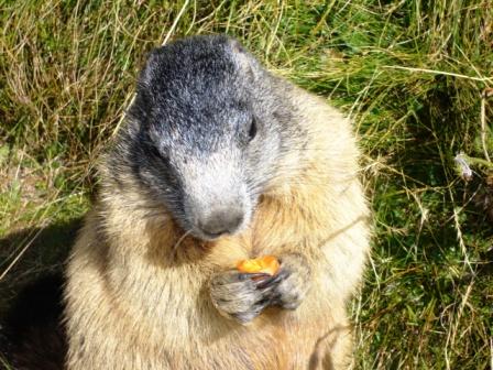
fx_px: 1467
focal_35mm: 103
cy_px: 185
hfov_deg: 19.1
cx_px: 246
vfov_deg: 14.4
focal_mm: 17
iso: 80
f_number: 4.9
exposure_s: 1/250
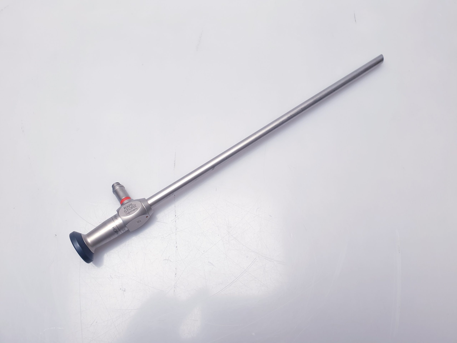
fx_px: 343
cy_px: 172
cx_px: 228
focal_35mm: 26
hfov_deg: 67.3
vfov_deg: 53.1
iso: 50
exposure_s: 1/50
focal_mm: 4.3
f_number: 2.4
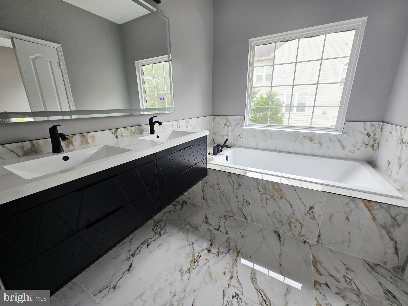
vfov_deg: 89.9
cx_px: 204
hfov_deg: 106.2
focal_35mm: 13
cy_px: 153
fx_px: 153
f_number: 2.2
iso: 64
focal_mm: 2.2
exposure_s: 1/60.2
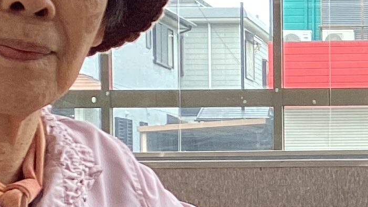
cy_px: 216
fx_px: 1532
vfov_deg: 7.7
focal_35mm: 157
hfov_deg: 13.3
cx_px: 445
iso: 40
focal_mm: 3.3
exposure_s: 1/120
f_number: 2.4
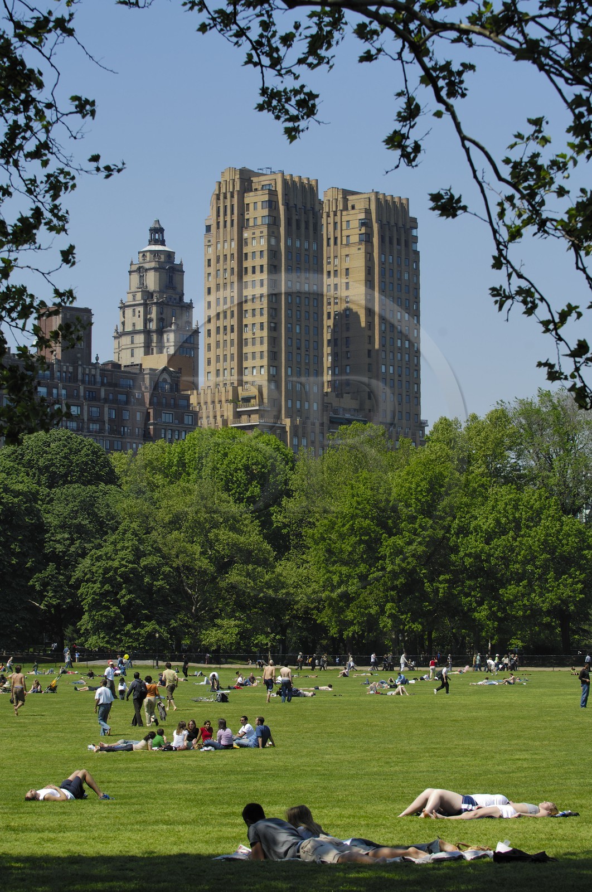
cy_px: 446
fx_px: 2598
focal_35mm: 105
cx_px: 296
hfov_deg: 13.0
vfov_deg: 19.5
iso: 100
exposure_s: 1/160
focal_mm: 70
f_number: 9
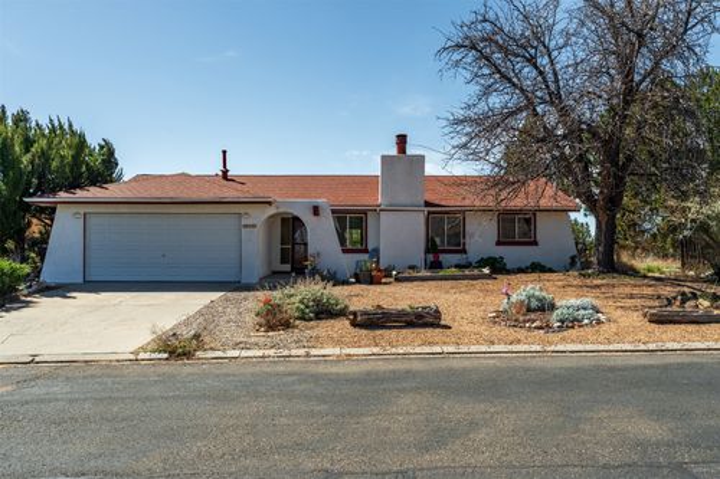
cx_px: 360
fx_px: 600
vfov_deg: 43.6
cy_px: 240
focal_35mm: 30
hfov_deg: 61.9
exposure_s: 1/5000
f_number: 8
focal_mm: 30
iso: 100
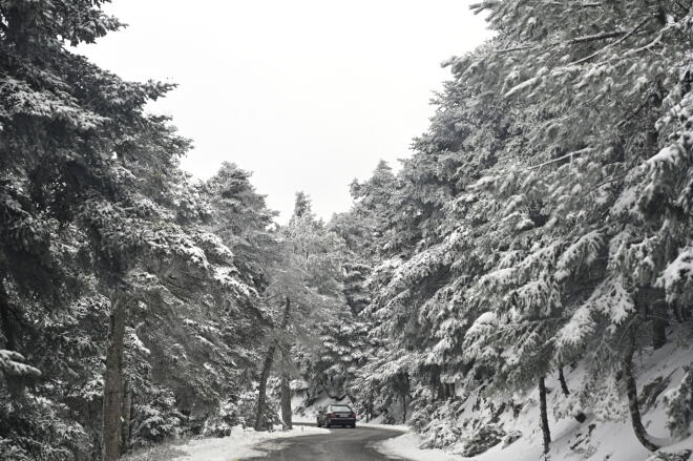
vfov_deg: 17.0
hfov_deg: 25.4
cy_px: 230
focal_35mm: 80
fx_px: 1539
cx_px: 346
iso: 100
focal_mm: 80
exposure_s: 1/200
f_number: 5.6
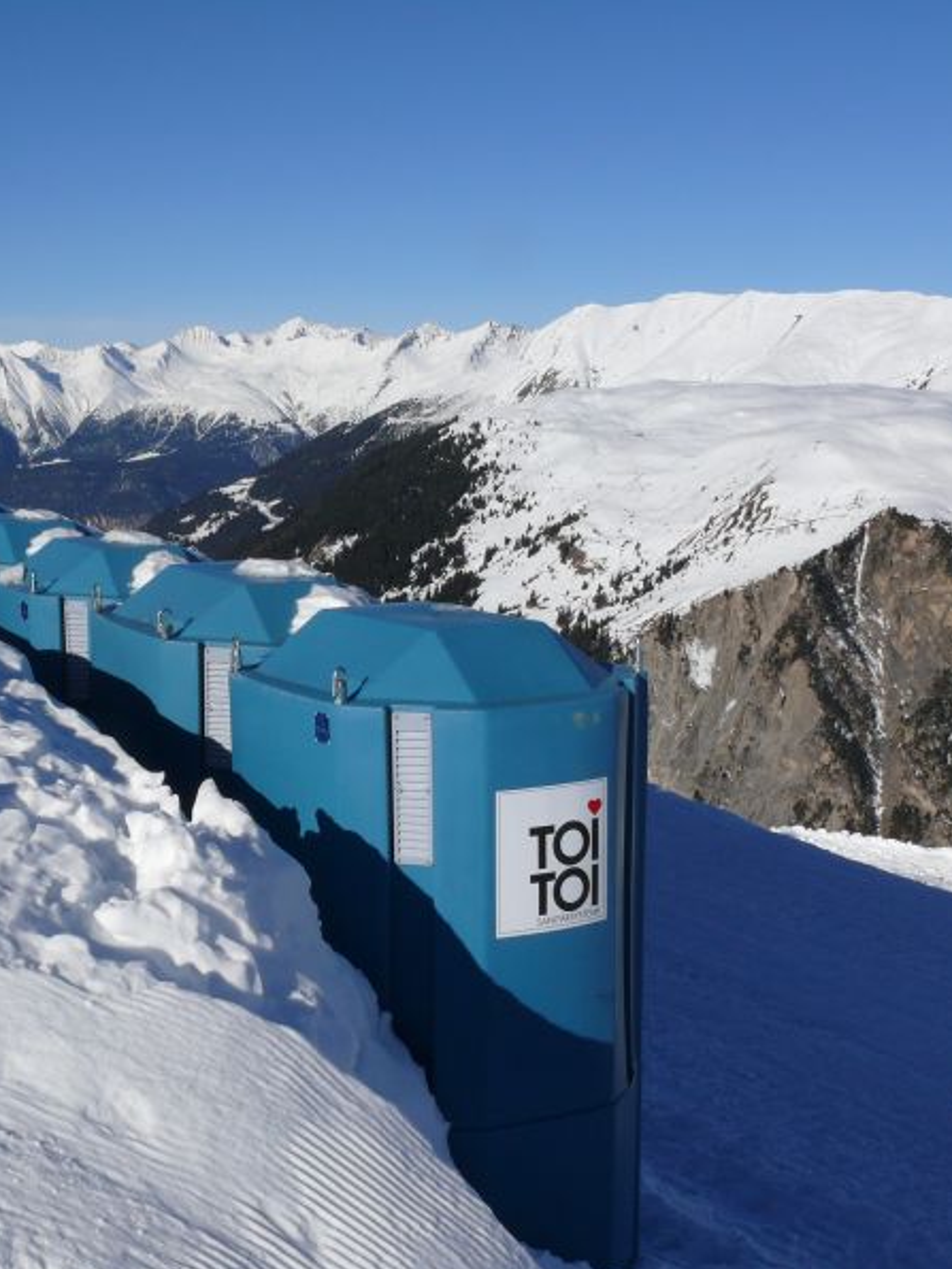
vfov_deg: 40.4
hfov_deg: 30.2
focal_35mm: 47
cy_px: 637
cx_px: 198
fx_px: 1723
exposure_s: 1/800
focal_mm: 7.4
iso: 100
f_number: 8
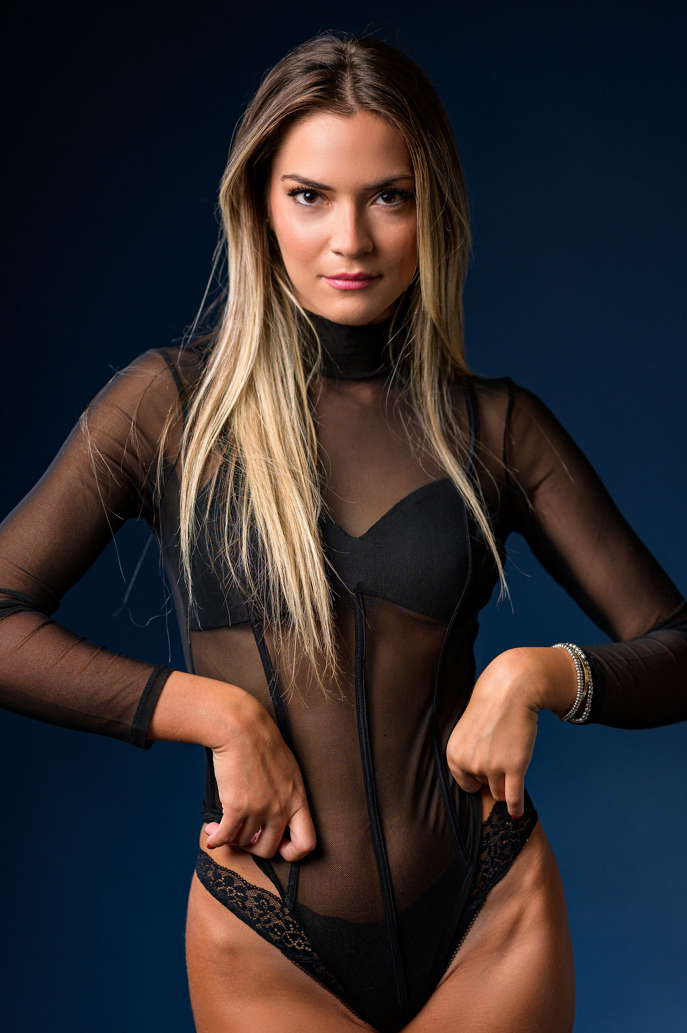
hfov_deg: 16.1
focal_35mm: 85
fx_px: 2436
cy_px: 516
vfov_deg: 23.9
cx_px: 344
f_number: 2.2
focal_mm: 85
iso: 500
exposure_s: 1/200
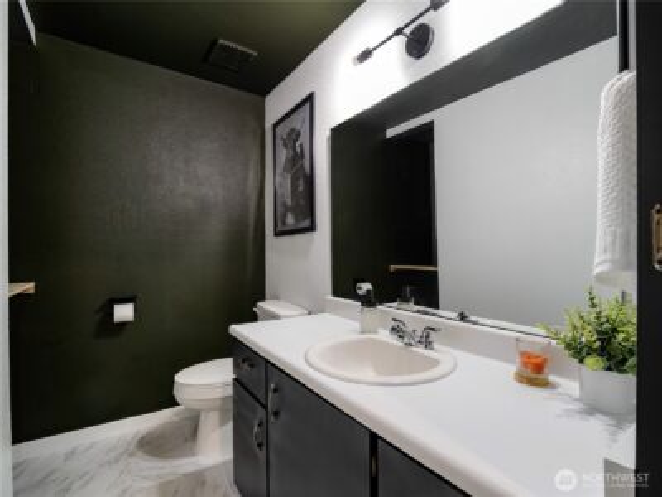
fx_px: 306
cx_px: 331
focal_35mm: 16
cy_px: 248
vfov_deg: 78.1
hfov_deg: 94.5
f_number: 4.5
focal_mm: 8
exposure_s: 1.6
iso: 200
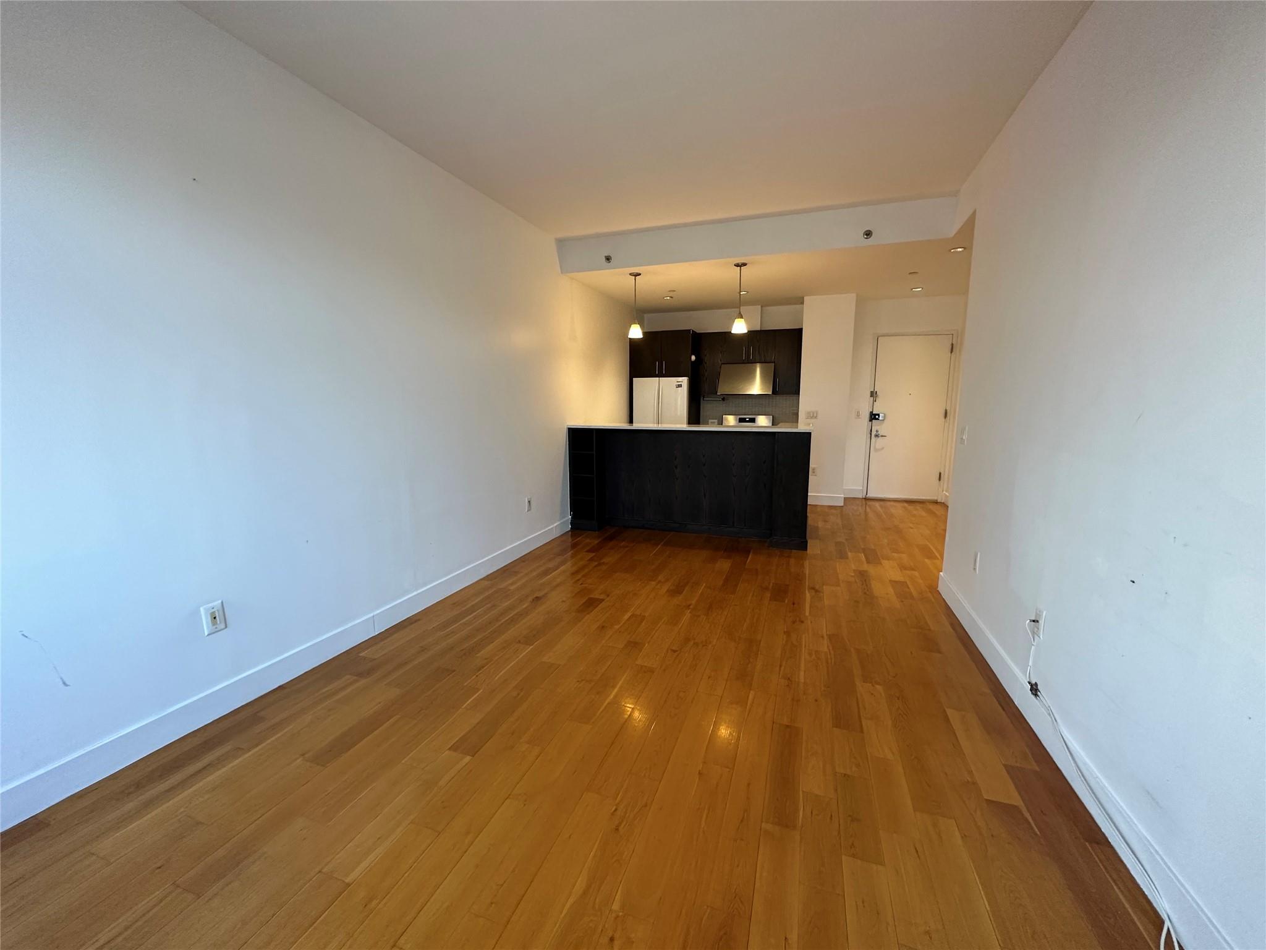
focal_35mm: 14
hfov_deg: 102.1
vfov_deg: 85.7
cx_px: 633
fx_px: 512
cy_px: 475
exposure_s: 1/120
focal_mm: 2.22
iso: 250
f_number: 2.2
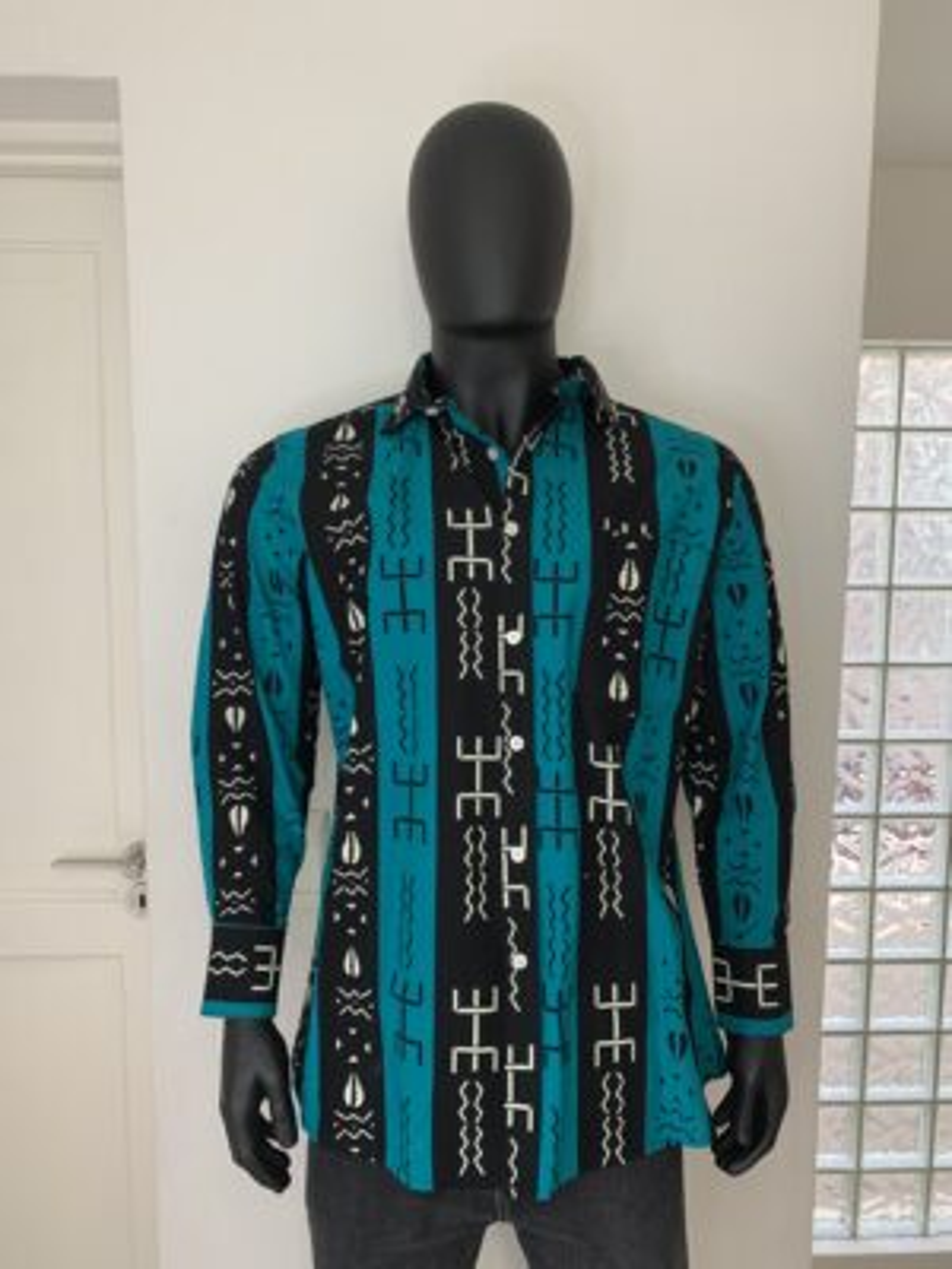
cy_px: 634
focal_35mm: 26
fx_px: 953
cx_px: 476
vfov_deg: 67.3
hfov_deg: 53.1
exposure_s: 1/60
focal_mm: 4.25
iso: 160
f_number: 1.8
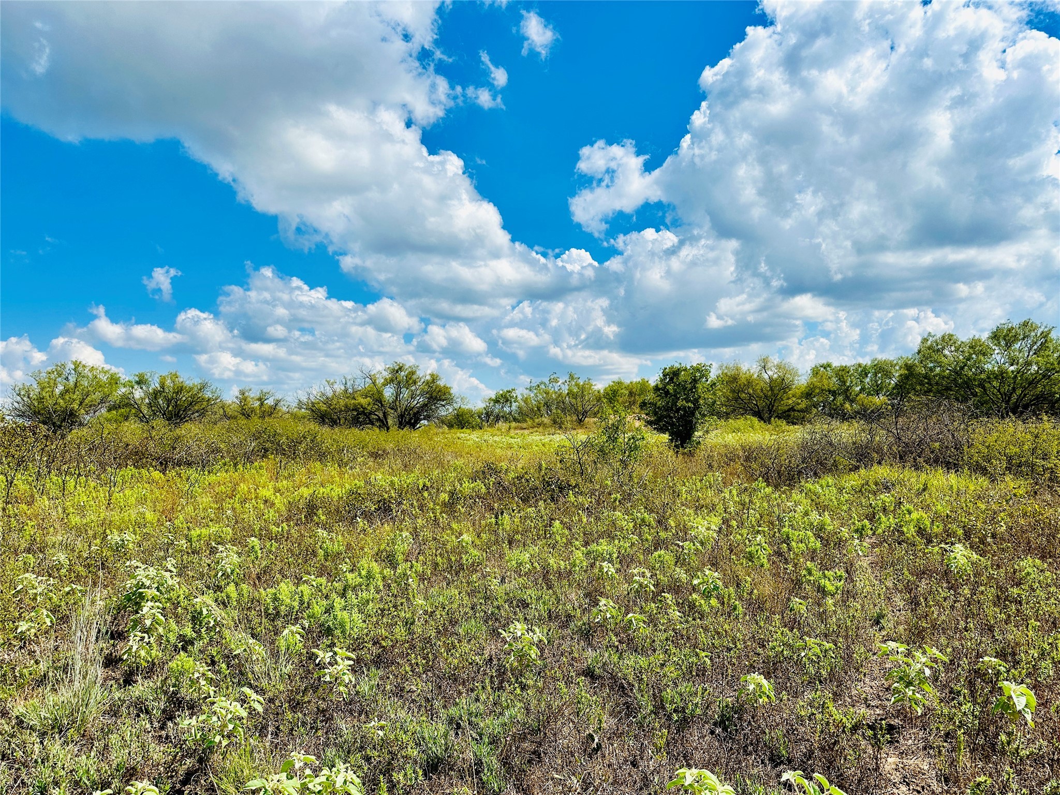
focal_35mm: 24
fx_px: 735
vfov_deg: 56.8
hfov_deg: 71.6
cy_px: 398
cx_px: 530
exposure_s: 1/7576
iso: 80
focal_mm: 6.86
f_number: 1.78
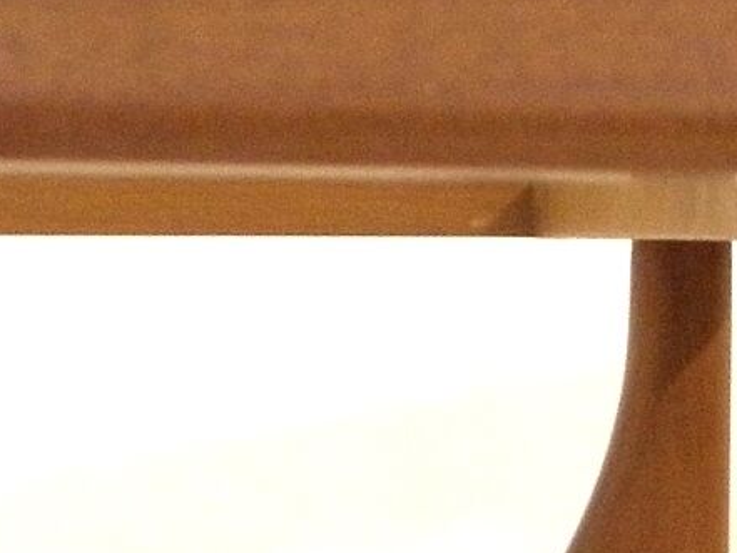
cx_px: 523
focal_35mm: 238
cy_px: 1428
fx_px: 5069
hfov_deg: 8.3
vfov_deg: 5.9
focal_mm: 7.5
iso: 200
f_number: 3.8
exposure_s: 1/13
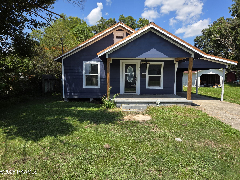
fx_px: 159
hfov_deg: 73.9
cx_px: 120
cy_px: 90
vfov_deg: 58.9
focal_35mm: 23
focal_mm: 5.4
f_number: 1.8
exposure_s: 1/3598
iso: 80
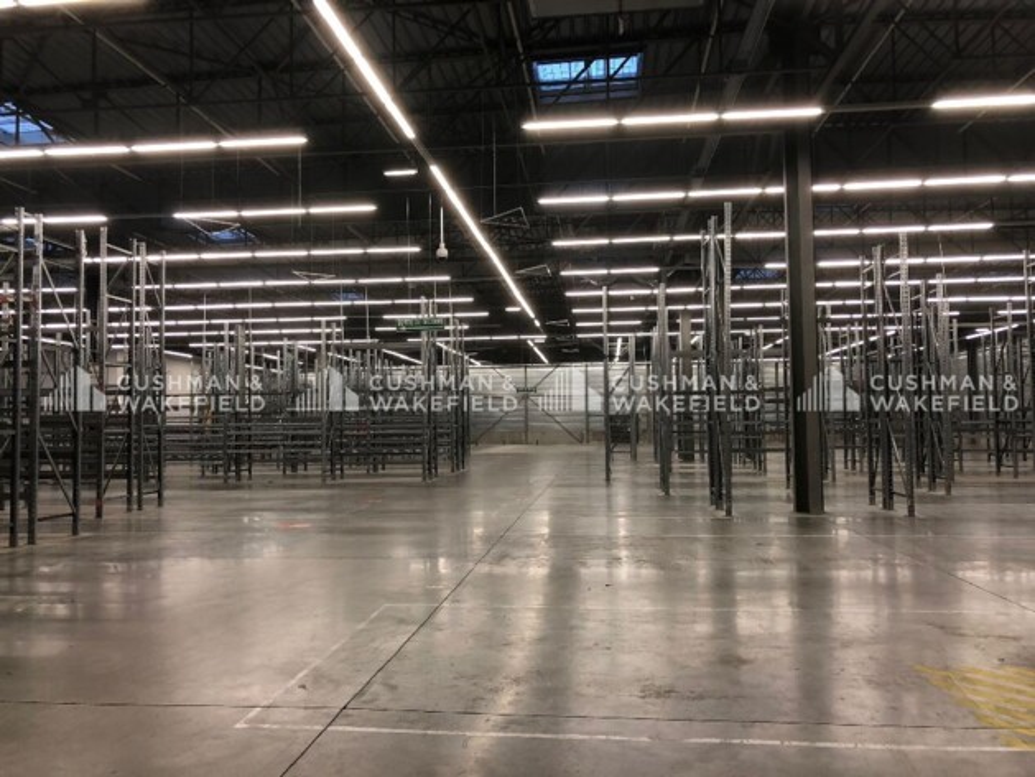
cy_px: 388
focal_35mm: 29
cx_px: 518
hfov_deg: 61.7
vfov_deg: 48.2
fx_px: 867
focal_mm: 3.99
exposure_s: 1/33
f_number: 1.8
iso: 40
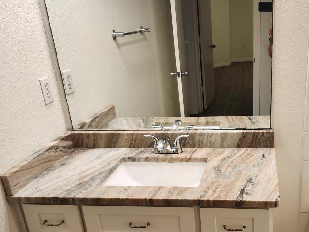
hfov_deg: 48.0
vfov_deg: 37.0
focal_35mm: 38
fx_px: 339
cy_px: 166
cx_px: 212
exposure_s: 1/120
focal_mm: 5.54
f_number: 1.8
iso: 160
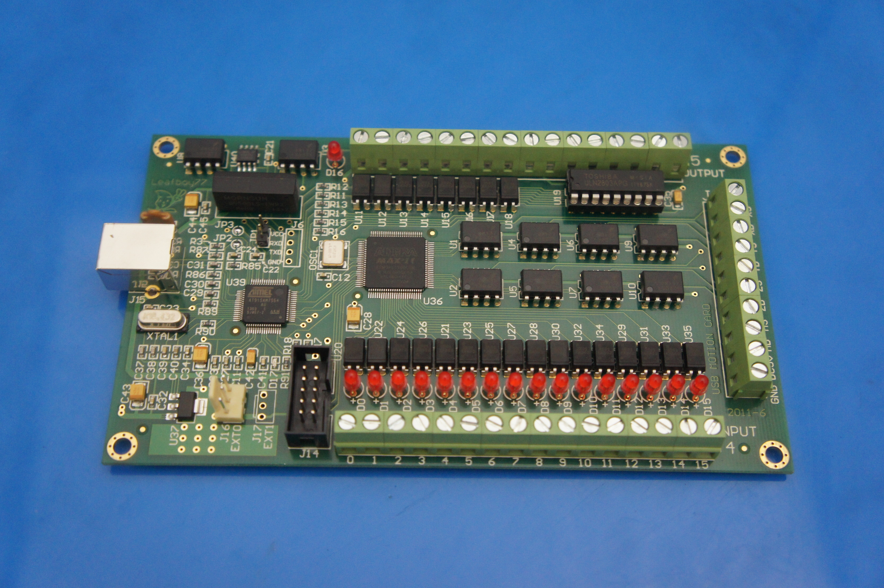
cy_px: 294
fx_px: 1030
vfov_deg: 31.8
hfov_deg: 46.4
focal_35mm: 42
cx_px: 442
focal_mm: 28
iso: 1600
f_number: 4
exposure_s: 1/5
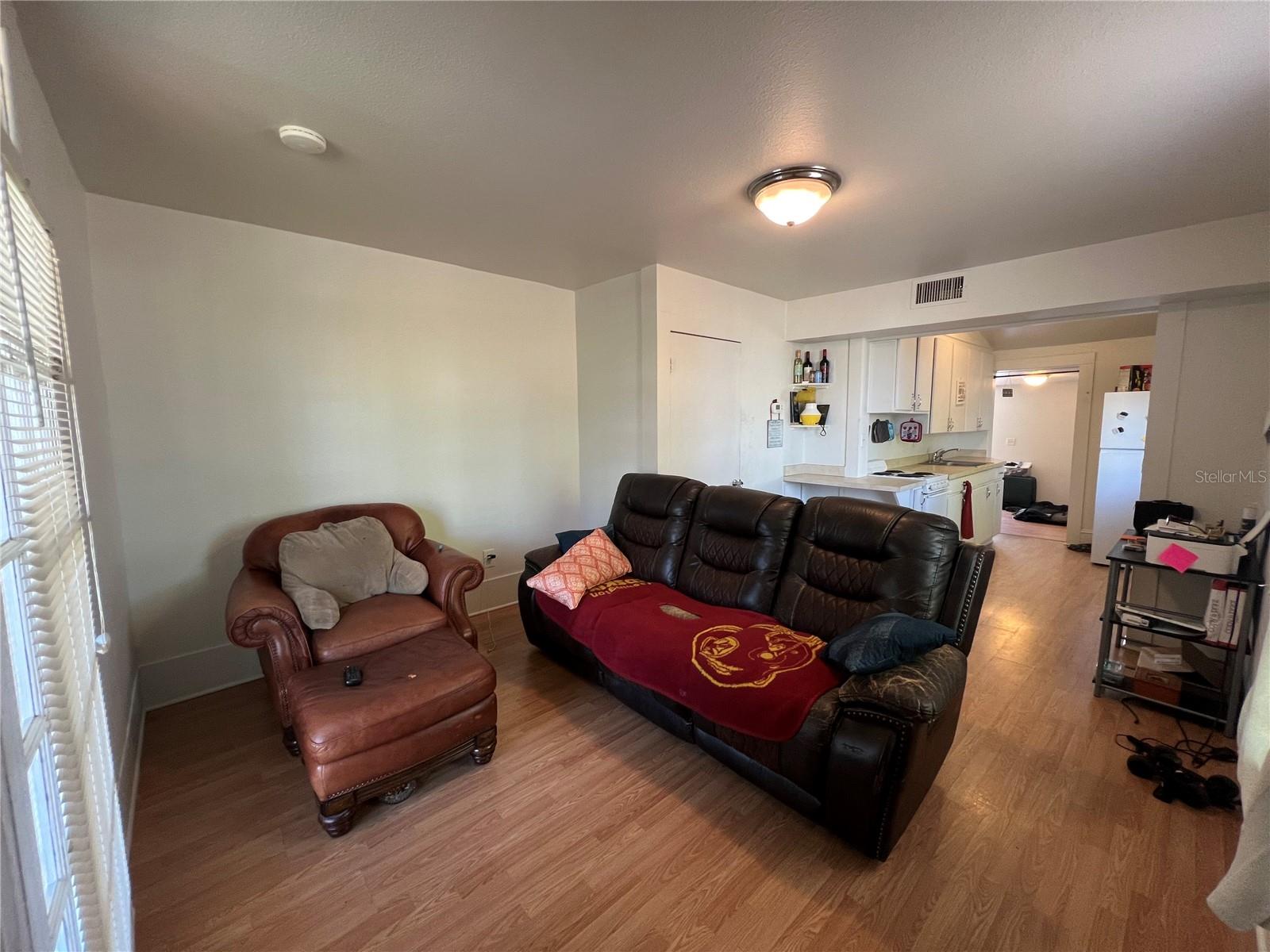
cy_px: 476
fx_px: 477
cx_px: 635
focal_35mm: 13
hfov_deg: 106.2
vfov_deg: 89.9
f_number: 1.8
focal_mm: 1.57
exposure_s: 1/60
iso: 160
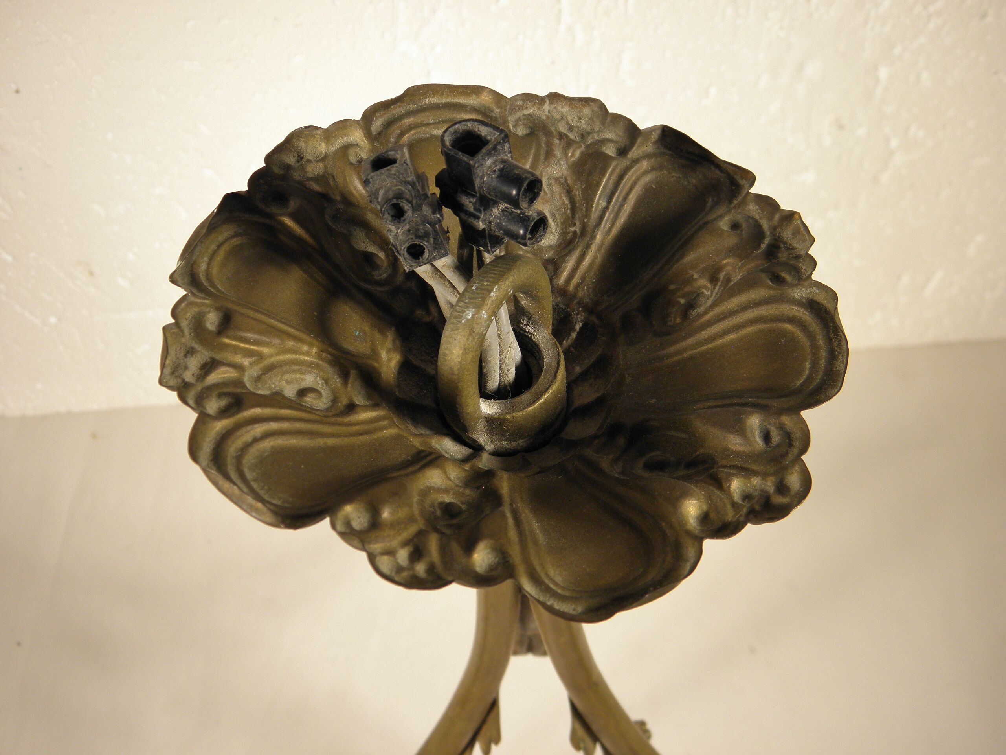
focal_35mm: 34
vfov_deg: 41.8
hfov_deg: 54.0
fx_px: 988
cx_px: 503
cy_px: 378
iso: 100
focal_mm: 6.2
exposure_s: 1/30
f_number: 3.7
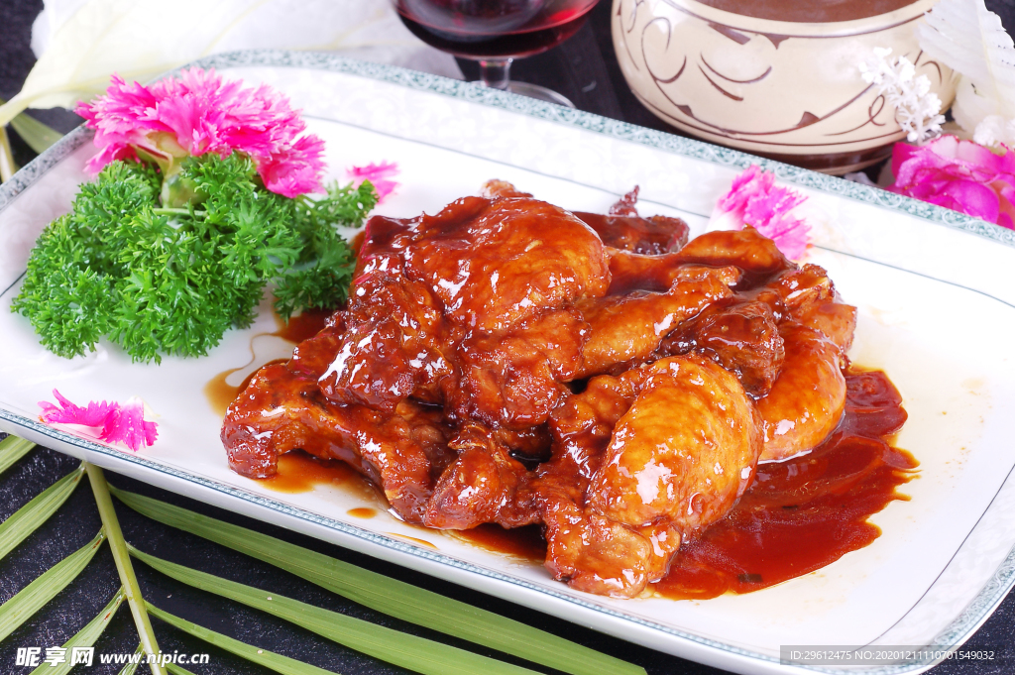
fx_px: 2535
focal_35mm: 90
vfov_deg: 15.2
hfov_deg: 22.6
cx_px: 508
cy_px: 338
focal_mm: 60
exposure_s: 1/640
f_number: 11
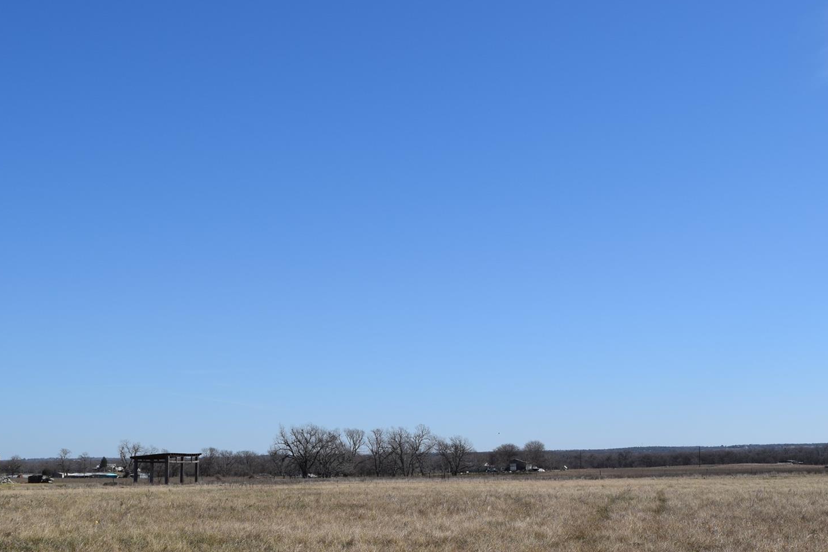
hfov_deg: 40.2
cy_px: 348
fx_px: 1120
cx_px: 542
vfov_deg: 27.6
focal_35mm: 49
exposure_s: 1/500
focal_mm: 23
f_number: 11
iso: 200
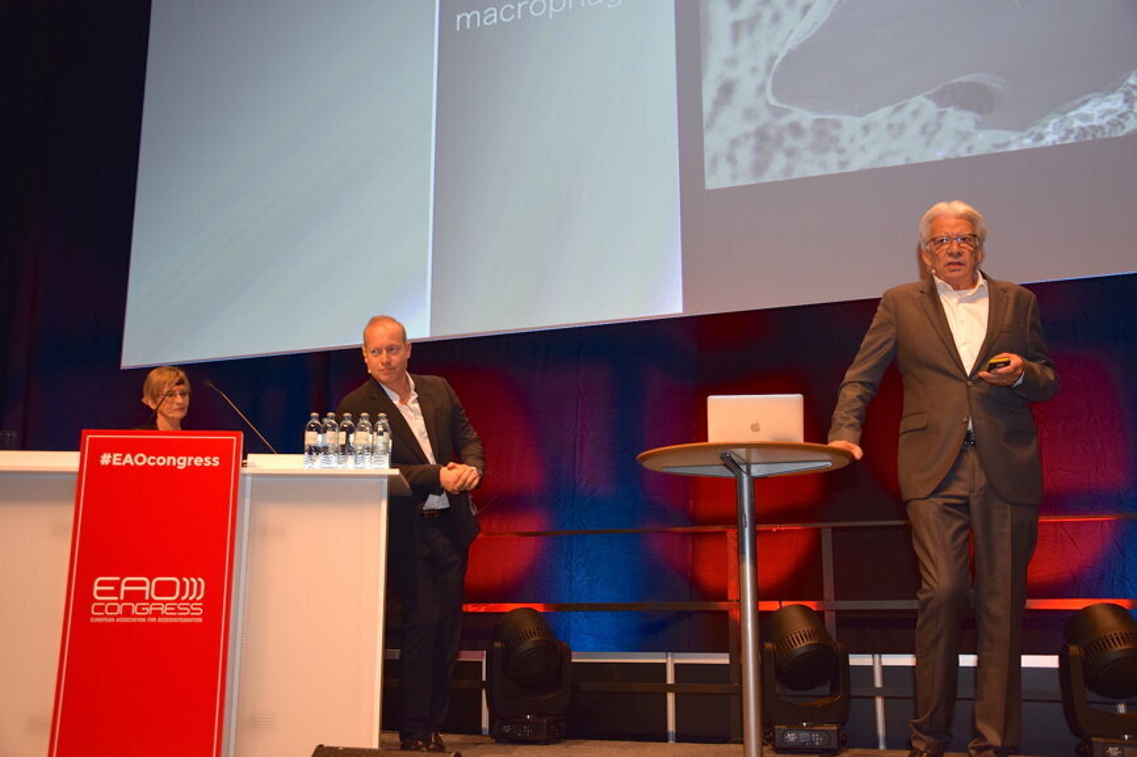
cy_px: 378
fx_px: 1137
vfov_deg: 36.9
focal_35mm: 36
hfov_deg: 53.1
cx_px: 568
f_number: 4
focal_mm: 24
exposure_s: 1/200
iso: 900
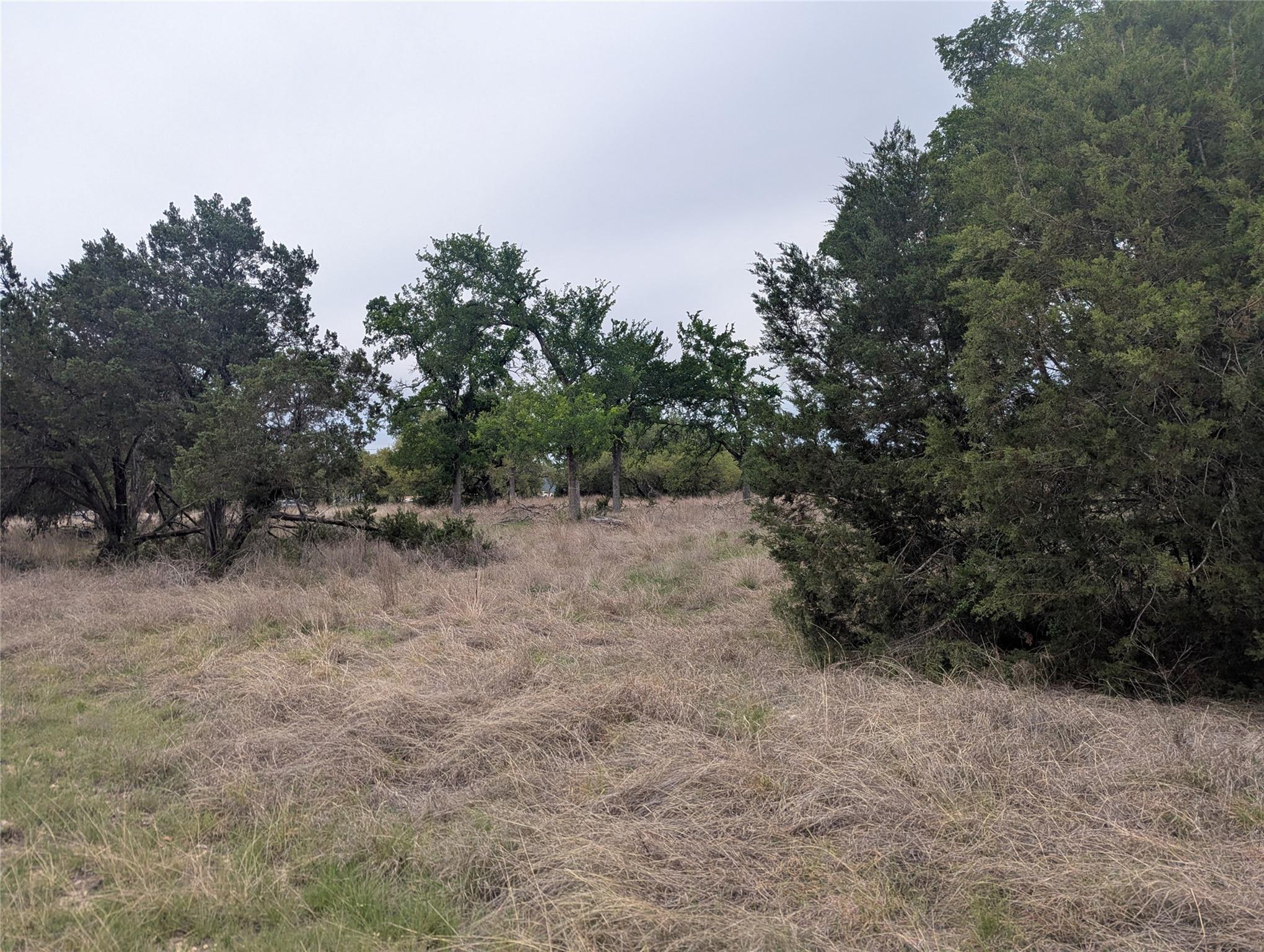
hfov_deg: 71.5
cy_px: 476
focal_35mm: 24
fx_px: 878
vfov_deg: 56.9
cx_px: 632
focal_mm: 6.81
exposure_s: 1/2410
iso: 47
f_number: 1.85
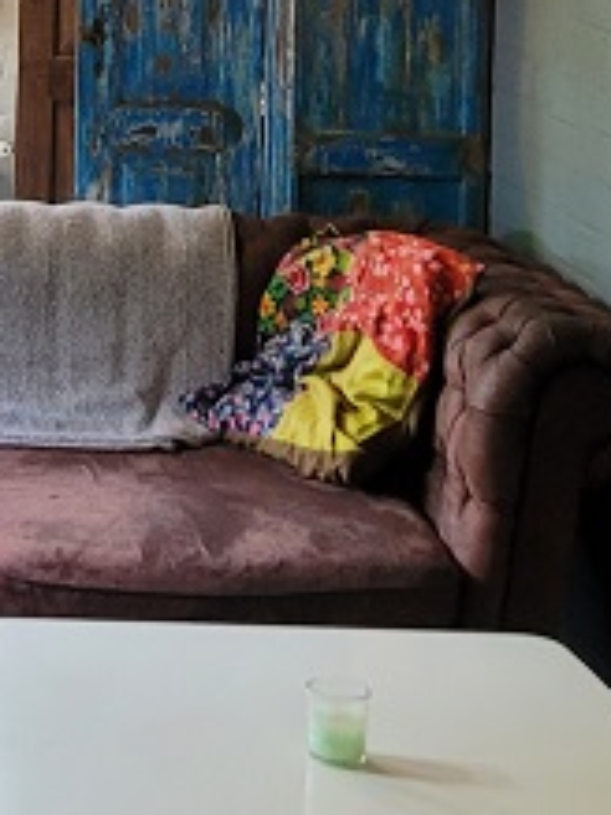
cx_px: -261
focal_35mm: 114
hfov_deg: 12.4
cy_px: -257
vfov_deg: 16.3
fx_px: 2686
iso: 200
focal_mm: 5.4
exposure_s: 1/50
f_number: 1.8
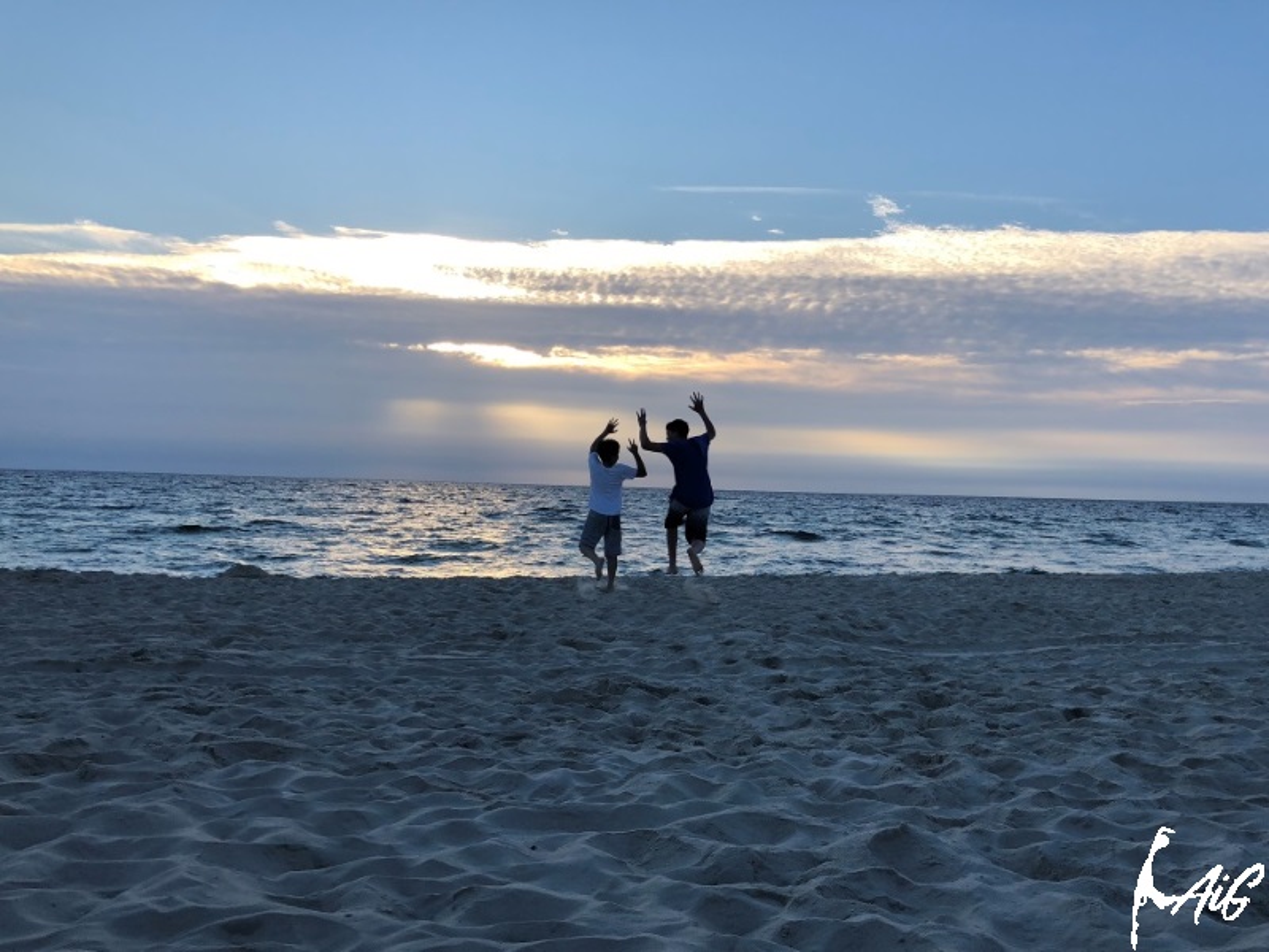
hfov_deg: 63.4
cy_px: 476
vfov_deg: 49.7
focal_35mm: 28
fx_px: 1026
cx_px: 634
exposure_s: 1/813
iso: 20
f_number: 1.8
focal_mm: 4
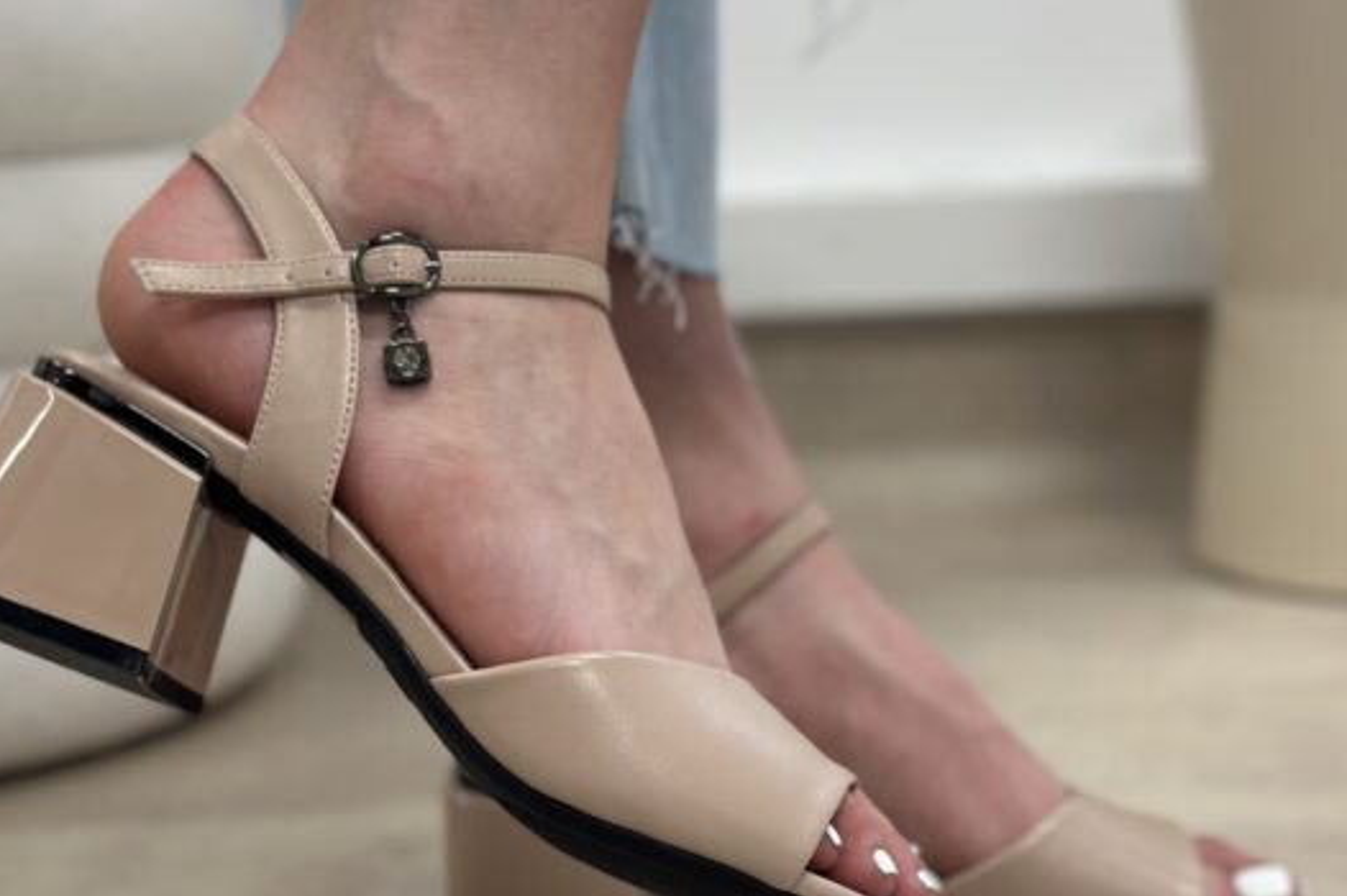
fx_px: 2842
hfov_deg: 26.7
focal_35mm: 76
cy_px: 445
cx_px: 622
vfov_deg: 17.9
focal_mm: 6.86
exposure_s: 1/100
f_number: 1.78
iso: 160
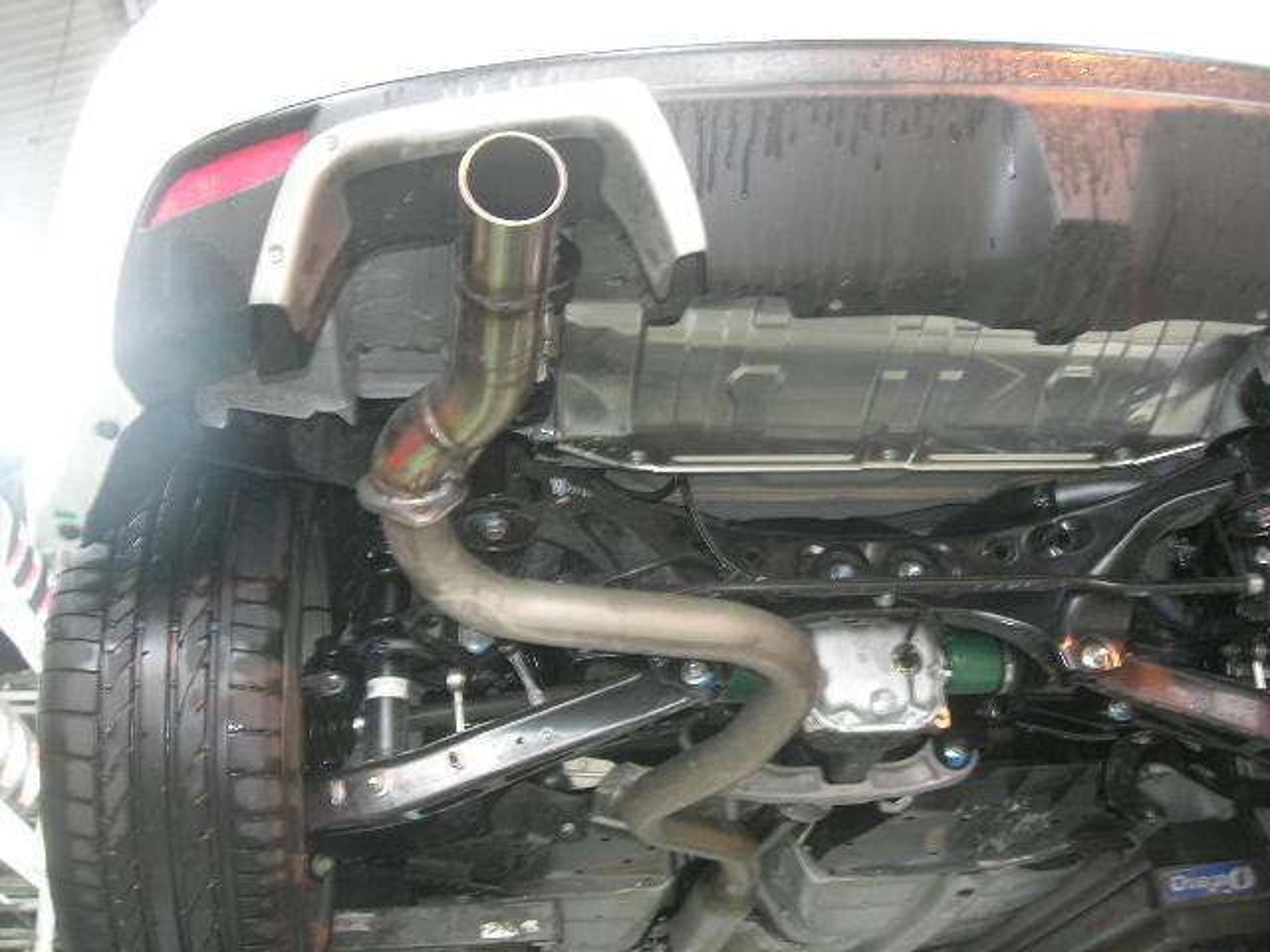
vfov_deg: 37.7
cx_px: 635
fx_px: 1394
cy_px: 476
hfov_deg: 49.0
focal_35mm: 38
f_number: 2.8
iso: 117
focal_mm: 7.8
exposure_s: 1/3.5
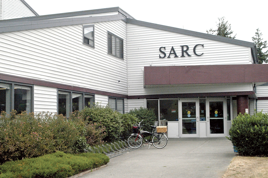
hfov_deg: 37.9
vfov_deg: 25.7
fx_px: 390
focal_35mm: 52
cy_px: 89
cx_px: 134
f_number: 14
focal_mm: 35
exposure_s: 1/400
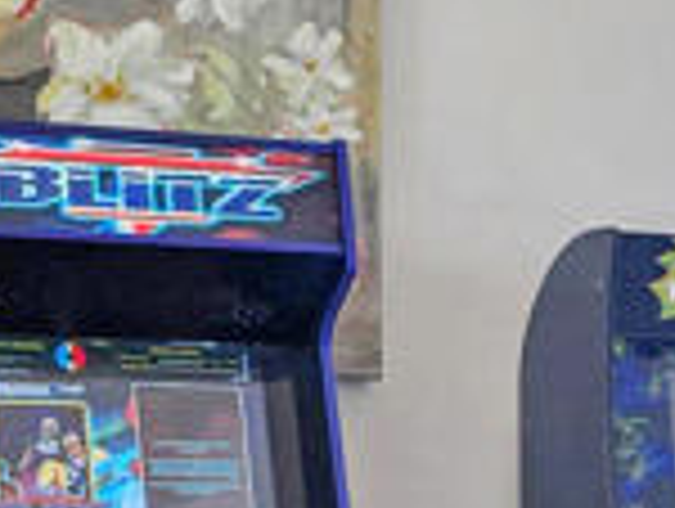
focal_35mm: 157
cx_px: 1130
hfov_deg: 11.8
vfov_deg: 9.2
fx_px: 3066
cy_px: 778
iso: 16
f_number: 1.7
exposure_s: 1/120
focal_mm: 6.3
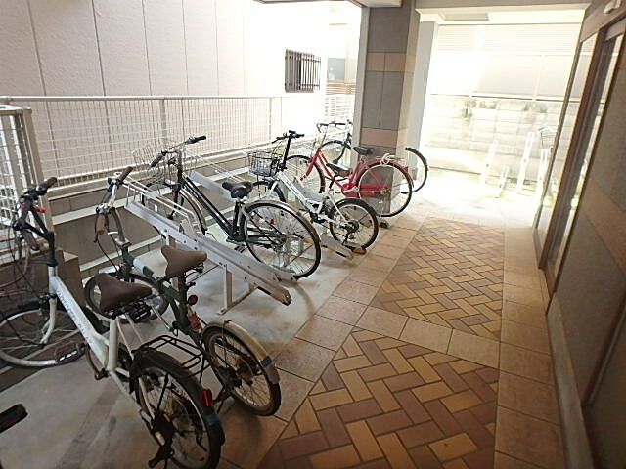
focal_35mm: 21
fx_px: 380
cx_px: 313
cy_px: 234
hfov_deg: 79.0
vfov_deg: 63.4
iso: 400
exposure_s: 1/30
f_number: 3.5
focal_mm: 3.7
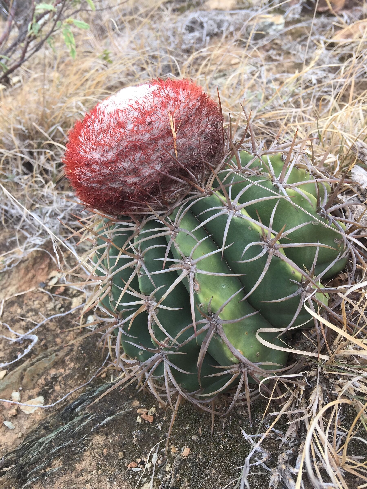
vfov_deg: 61.7
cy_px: 244
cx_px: 184
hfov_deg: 48.2
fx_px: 410
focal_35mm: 29
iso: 32
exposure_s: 1/214
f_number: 2.2
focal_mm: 4.15
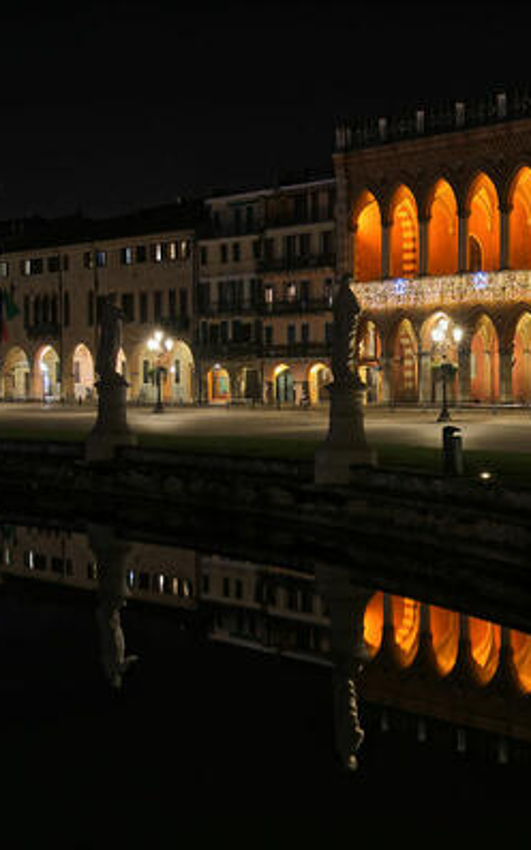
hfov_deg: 17.4
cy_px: 425
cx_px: 460
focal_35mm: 74
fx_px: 1714
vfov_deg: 27.9
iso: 100
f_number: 16
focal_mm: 48
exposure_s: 30
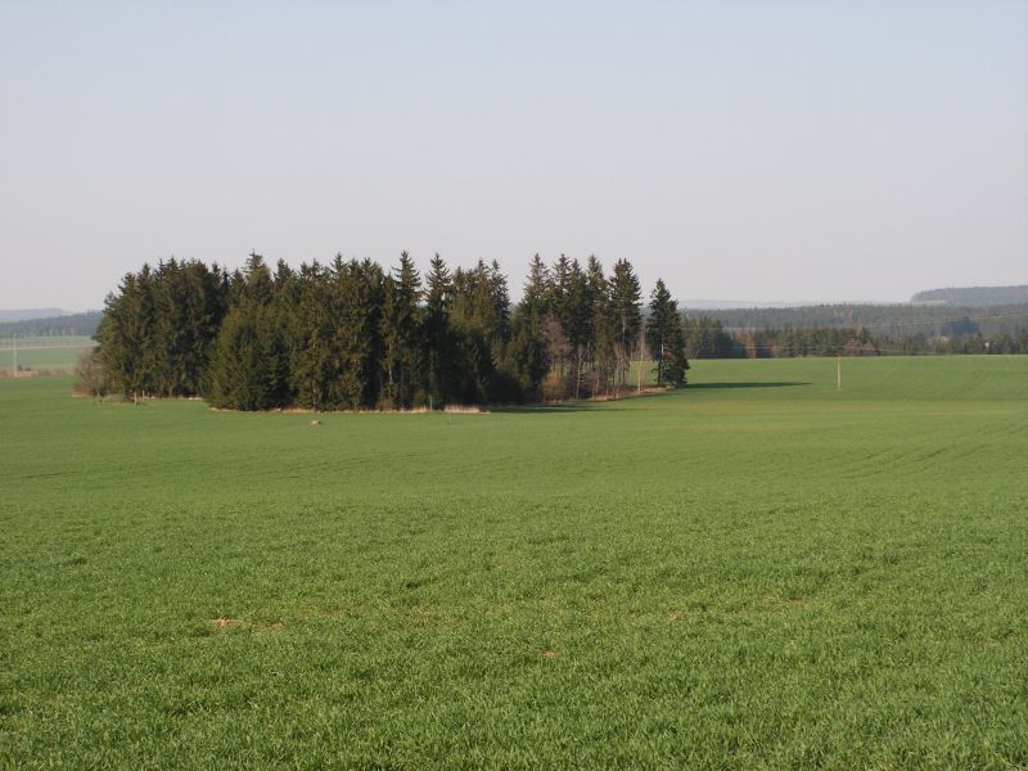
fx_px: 2376
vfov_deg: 18.4
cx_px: 514
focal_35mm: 80
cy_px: 386
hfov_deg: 24.4
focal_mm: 13.4
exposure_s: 1/200
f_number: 4.8
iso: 50
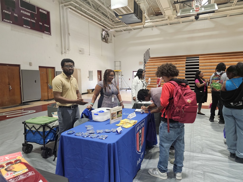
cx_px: 122
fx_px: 161
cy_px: 91
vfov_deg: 58.9
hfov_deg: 73.9
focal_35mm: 23
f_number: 1.7
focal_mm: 6.3
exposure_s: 1/120
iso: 320
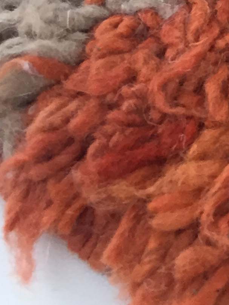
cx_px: 377
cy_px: -308
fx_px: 1032
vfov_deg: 14.1
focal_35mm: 117
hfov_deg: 11.9
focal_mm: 4.15
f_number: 2.2
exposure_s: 1/33
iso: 100
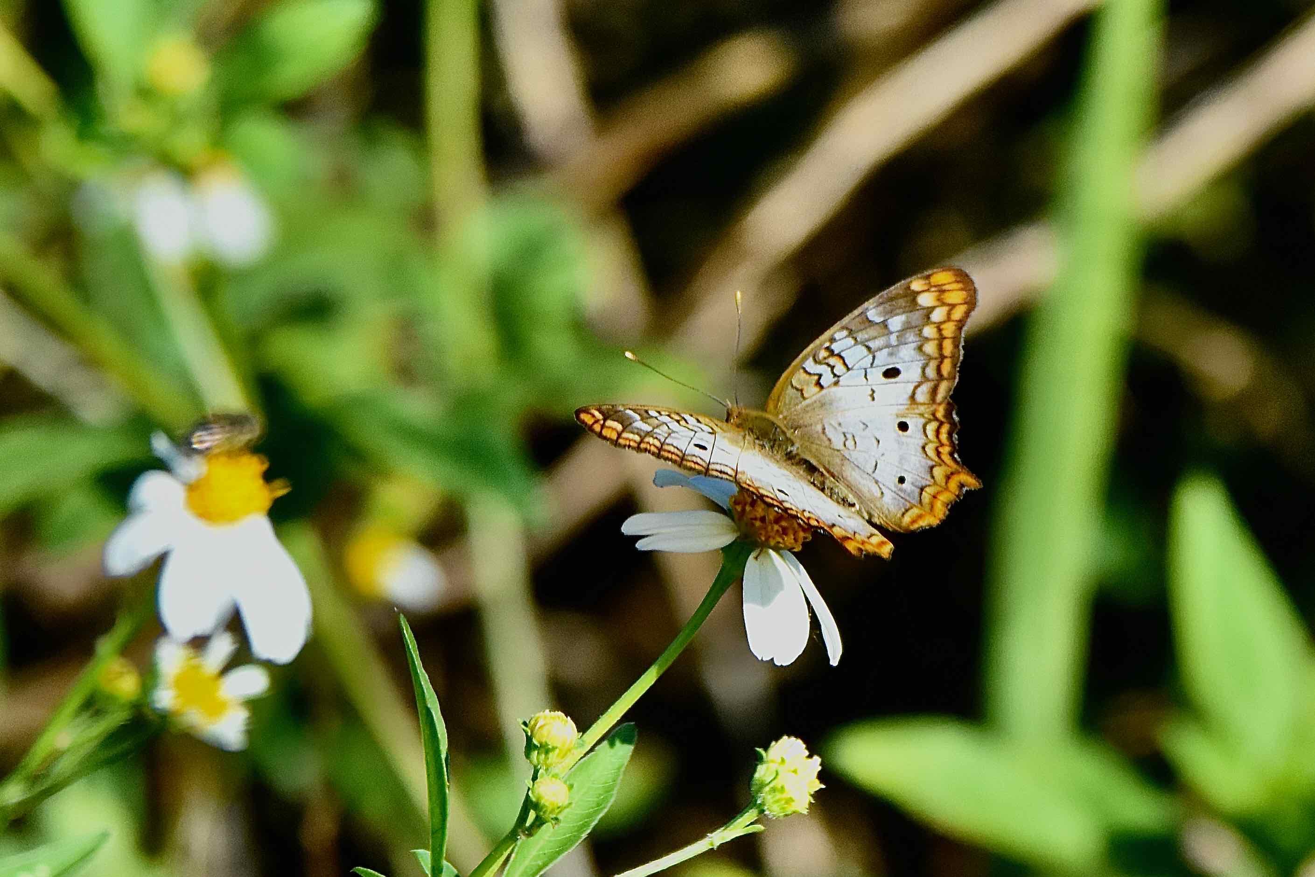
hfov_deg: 3.4
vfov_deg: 2.3
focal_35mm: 600
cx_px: 658
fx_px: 21916
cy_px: 438
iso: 2000
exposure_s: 1/1600
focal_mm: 400
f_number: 10
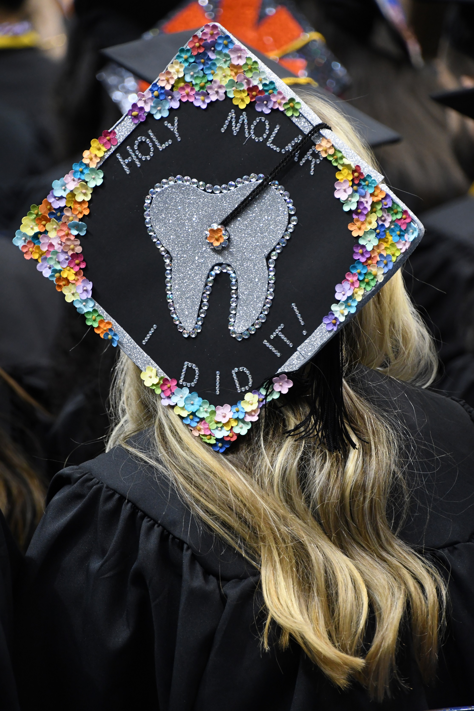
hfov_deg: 5.9
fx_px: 4591
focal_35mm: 232
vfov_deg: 8.9
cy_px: 356
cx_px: 237
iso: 2500
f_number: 6
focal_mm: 155
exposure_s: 1/125
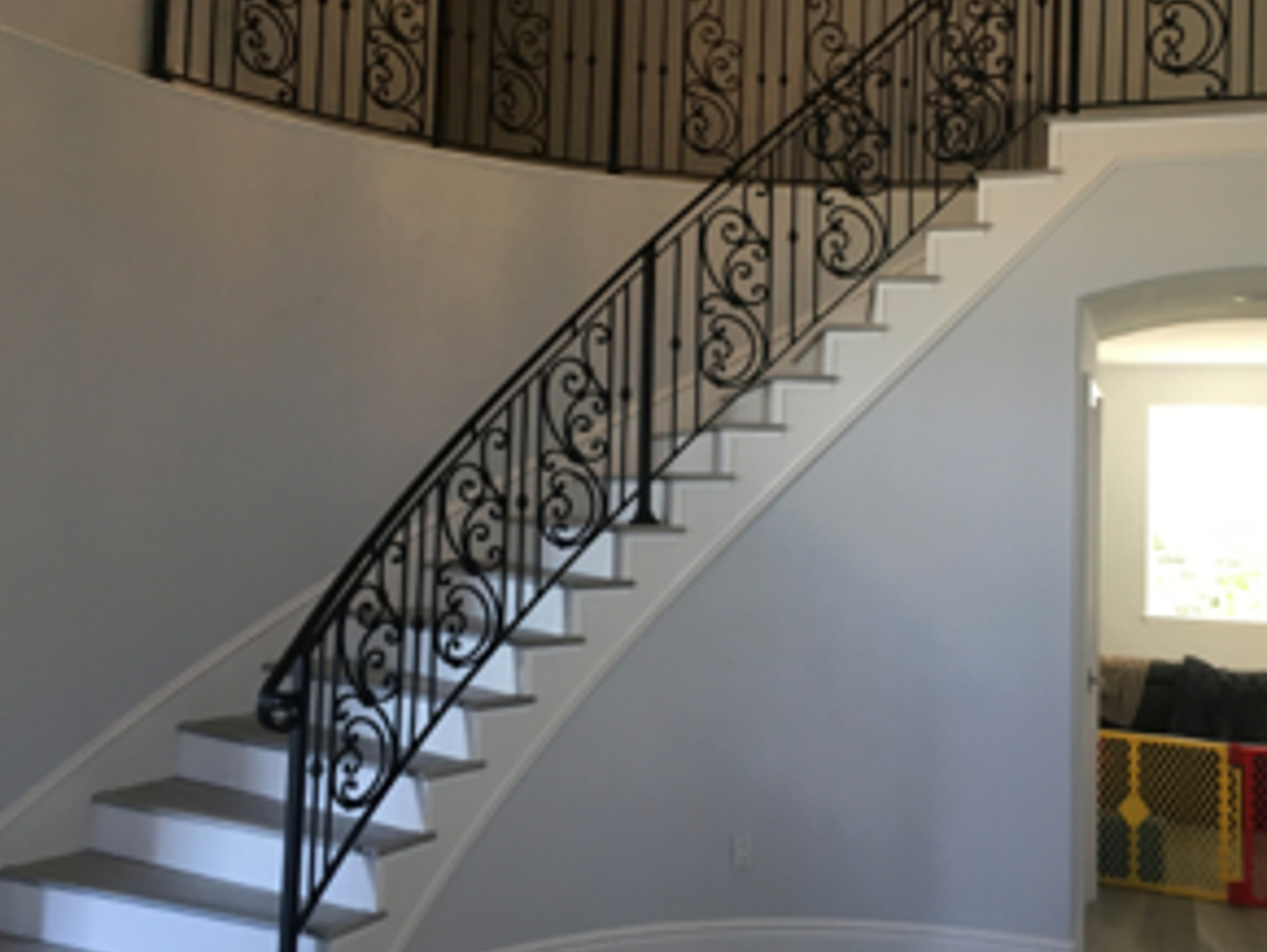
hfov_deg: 48.8
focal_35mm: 38
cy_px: 404
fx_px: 1392
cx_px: 717
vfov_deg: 37.7
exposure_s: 1/30
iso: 64
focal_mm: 4.2
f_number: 2.2
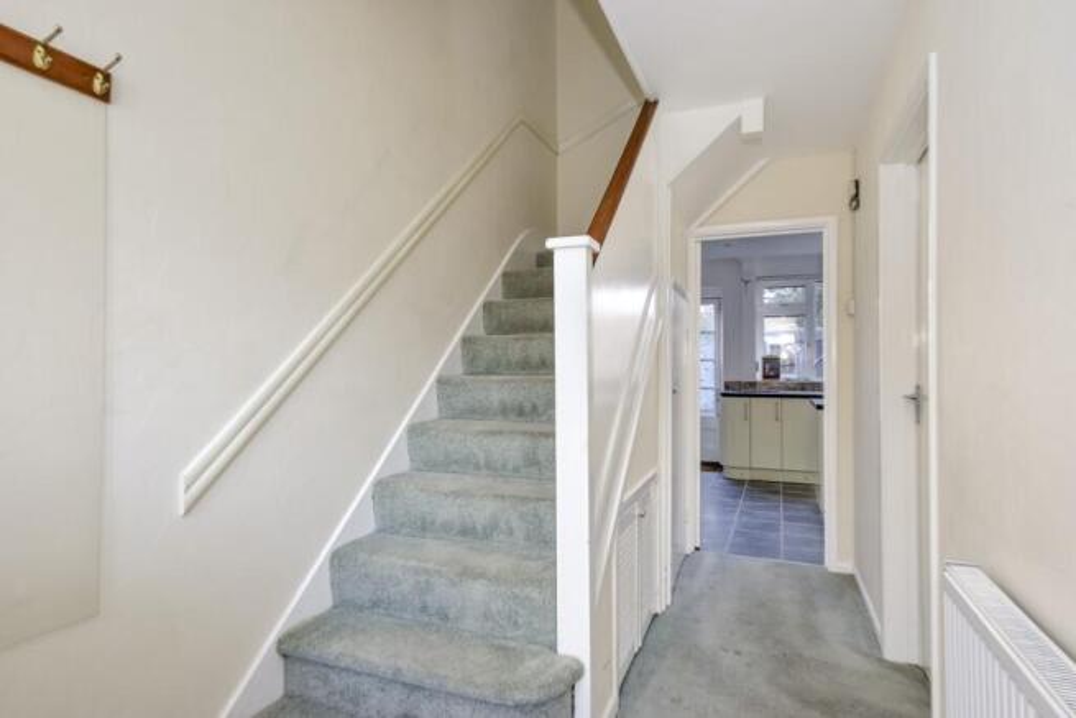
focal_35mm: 20
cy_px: 359
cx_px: 538
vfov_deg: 63.2
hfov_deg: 85.4
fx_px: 583
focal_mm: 13
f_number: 8
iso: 640
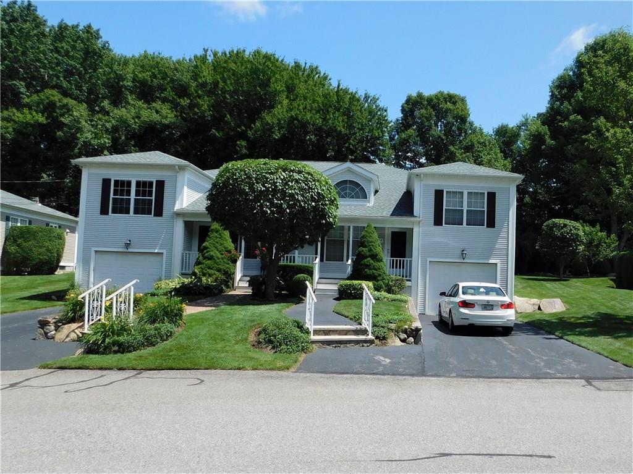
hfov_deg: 74.0
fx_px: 420
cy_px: 237
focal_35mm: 23
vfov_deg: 58.8
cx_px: 316
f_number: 6
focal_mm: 4
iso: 125
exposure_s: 1/400
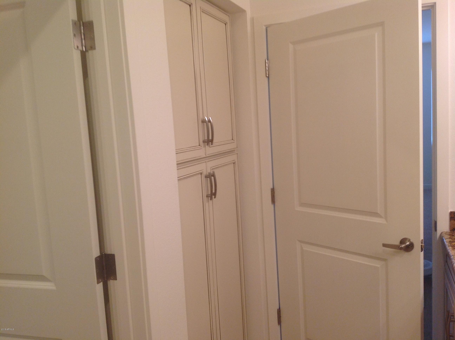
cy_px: 170
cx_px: 228
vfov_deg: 40.6
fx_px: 459
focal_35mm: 35
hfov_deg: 52.7
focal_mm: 4.28
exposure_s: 1/24
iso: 50
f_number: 2.4
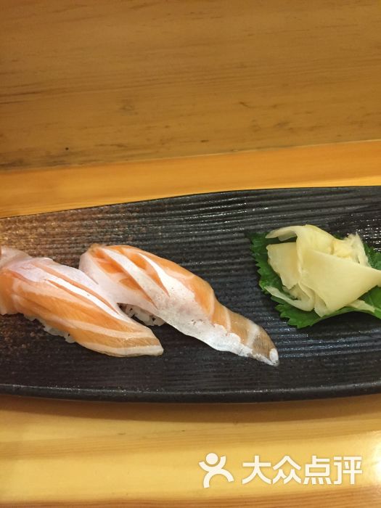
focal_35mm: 29
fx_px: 426
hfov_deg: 48.2
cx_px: 190
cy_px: 254
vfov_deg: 61.7
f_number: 2.2
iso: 250
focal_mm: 4.15
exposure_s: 1/30
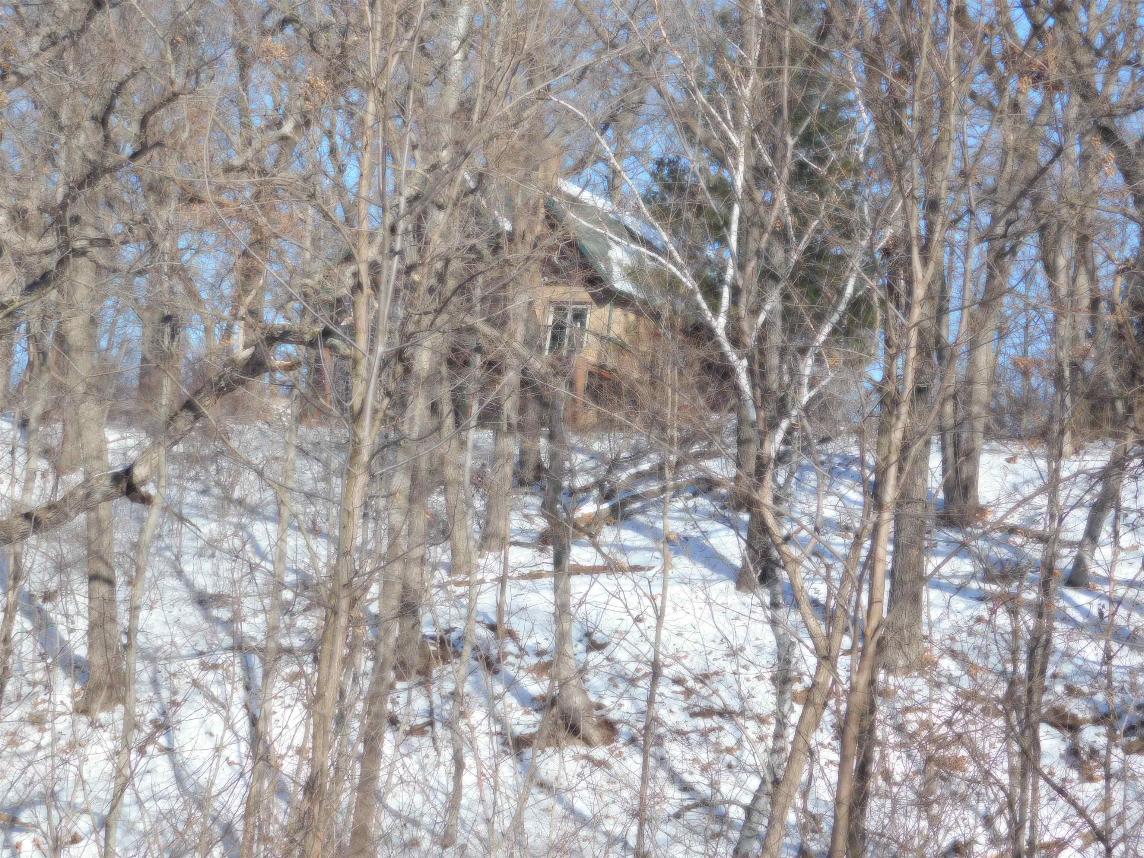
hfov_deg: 29.4
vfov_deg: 22.3
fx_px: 2181
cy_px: 429
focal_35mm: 66
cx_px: 572
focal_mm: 11.7
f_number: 4.2
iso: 125
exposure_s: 1/800
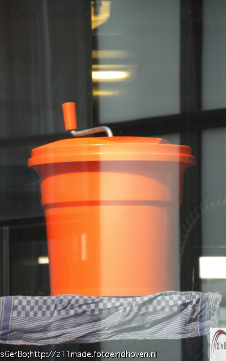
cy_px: 180
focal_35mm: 401
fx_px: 3950
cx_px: 108
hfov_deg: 3.3
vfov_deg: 5.2
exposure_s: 1/162
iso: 173
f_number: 5
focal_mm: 67.2
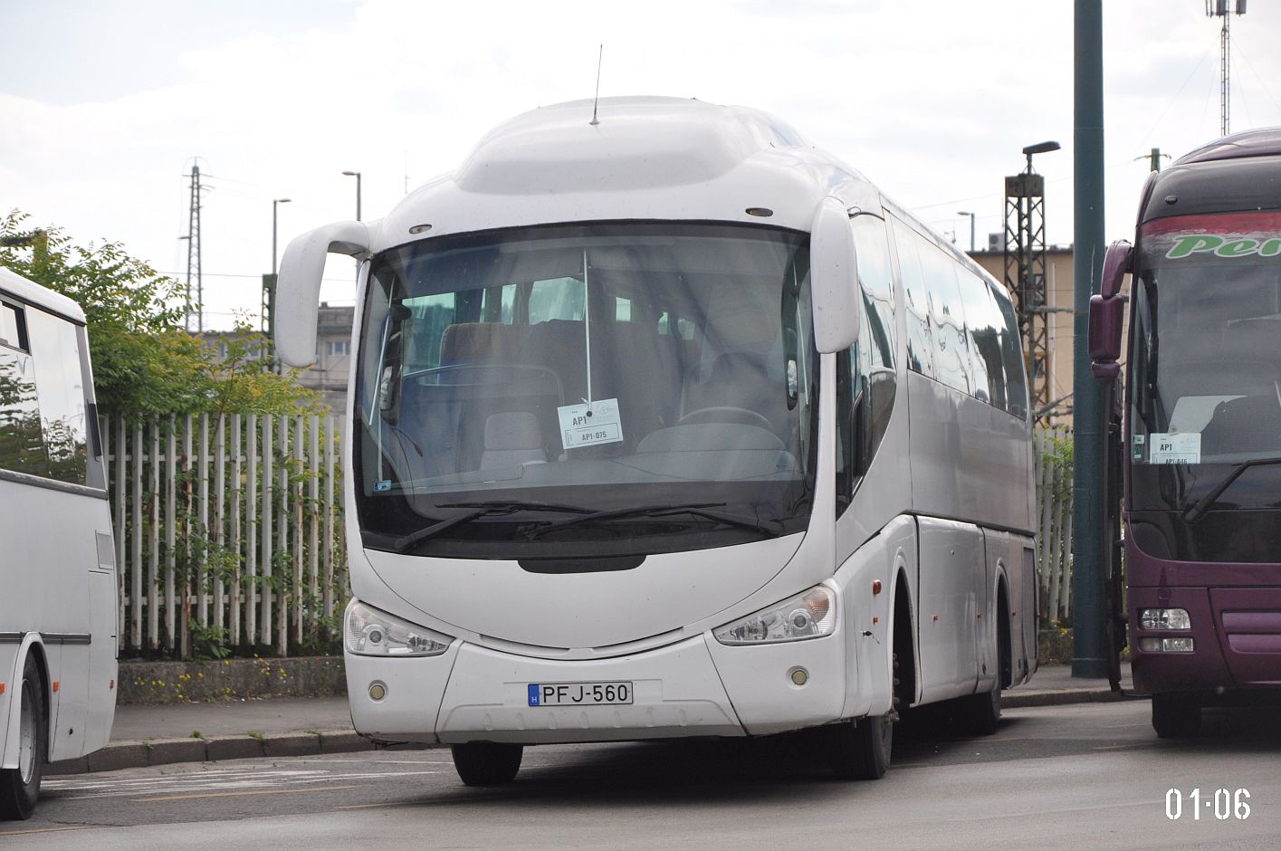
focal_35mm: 128
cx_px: 640
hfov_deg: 16.1
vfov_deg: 10.7
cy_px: 426
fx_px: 4532
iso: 400
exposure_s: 1/1600
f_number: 5.6
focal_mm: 85
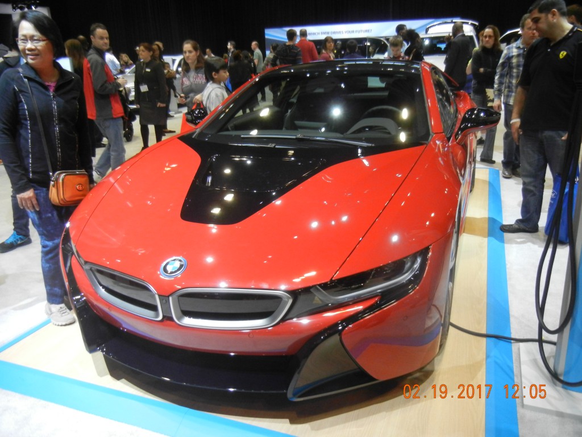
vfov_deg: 46.8
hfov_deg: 60.0
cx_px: 291
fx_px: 504
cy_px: 218
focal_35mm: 30
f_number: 3.5
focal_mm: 5.4
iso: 640
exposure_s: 1/127
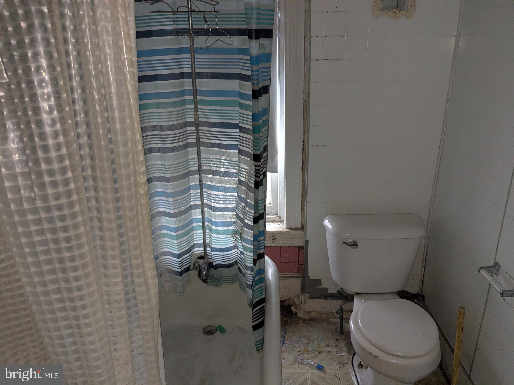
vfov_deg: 51.4
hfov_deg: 65.3
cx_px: 257
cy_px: 192
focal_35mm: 27
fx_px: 401
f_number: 1.73
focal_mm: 4.38
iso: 587
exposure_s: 1/120
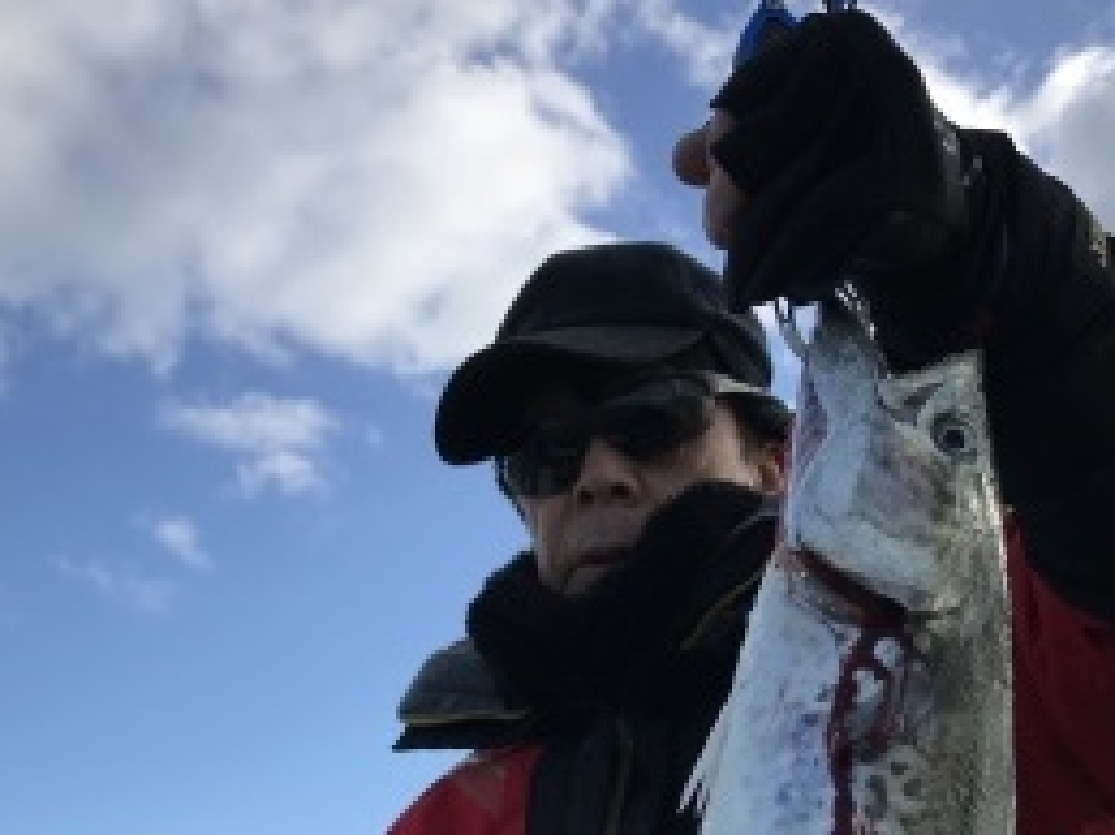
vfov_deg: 25.6
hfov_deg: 36.1
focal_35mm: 53
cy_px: 900
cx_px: 661
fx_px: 1706
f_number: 1.8
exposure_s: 1/2128
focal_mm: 3.99
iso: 20
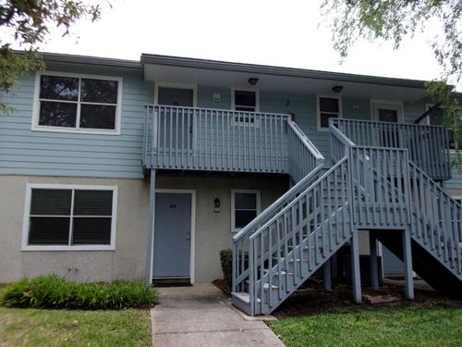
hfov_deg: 63.4
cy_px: 174
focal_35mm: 28
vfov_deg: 49.7
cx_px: 231
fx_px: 374
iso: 200
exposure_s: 1/90
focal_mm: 5.1
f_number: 10.8
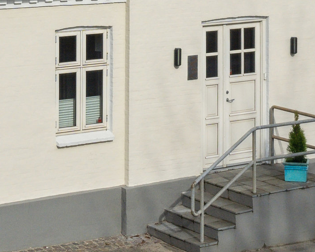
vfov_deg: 11.4
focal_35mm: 131
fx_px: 1221
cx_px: 106
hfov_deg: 14.7
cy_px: -99
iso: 400
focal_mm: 22
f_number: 8
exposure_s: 1/1250
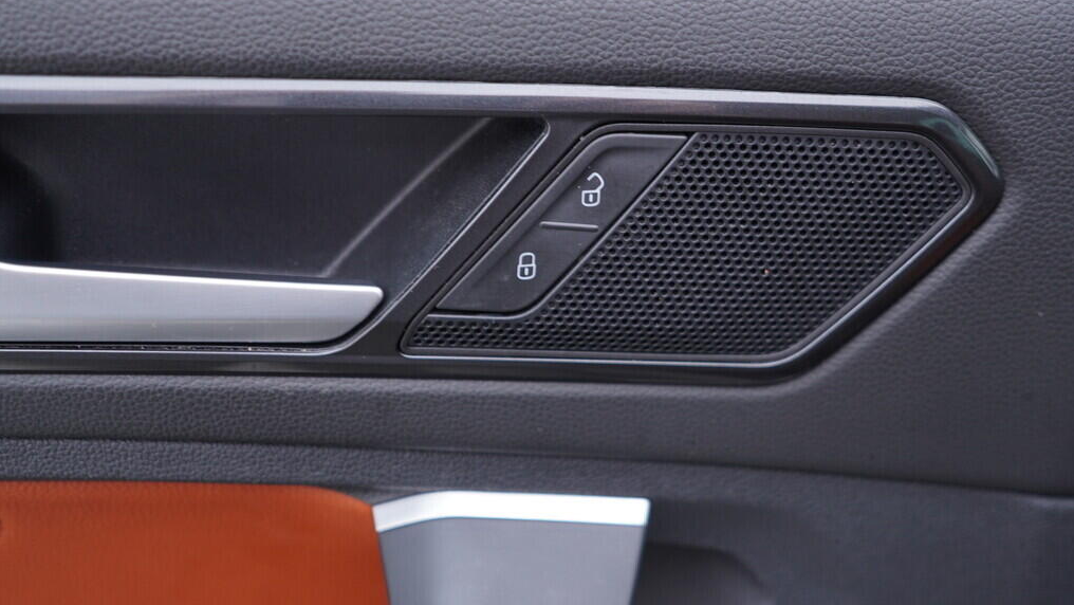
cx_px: 539
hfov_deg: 52.8
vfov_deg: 31.2
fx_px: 1082
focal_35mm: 38
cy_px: 272
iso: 160
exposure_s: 1/40
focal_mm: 24
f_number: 2.8
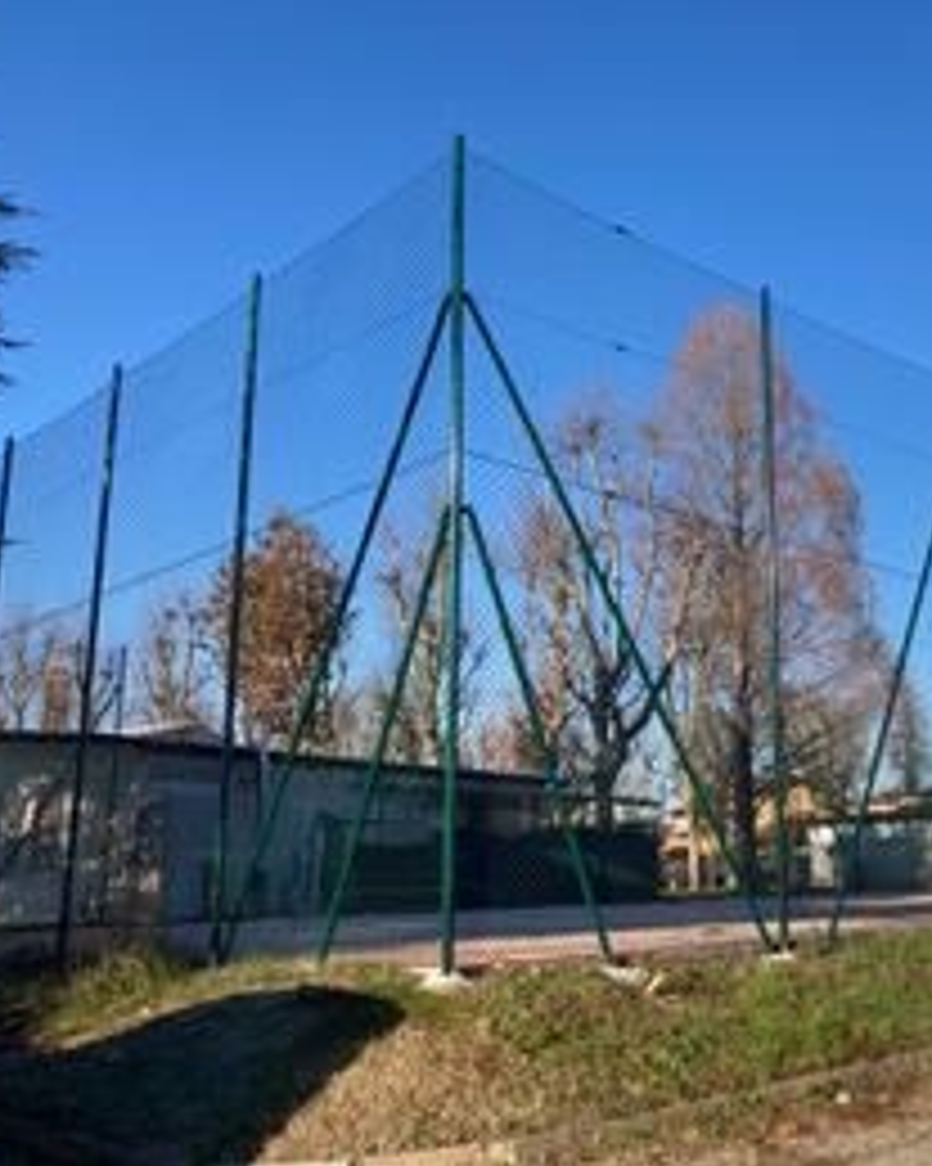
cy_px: 583
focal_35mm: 37
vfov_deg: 49.1
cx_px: 720
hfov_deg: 38.9
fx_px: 1276
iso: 20
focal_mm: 3.99
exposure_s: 1/1350
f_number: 1.8
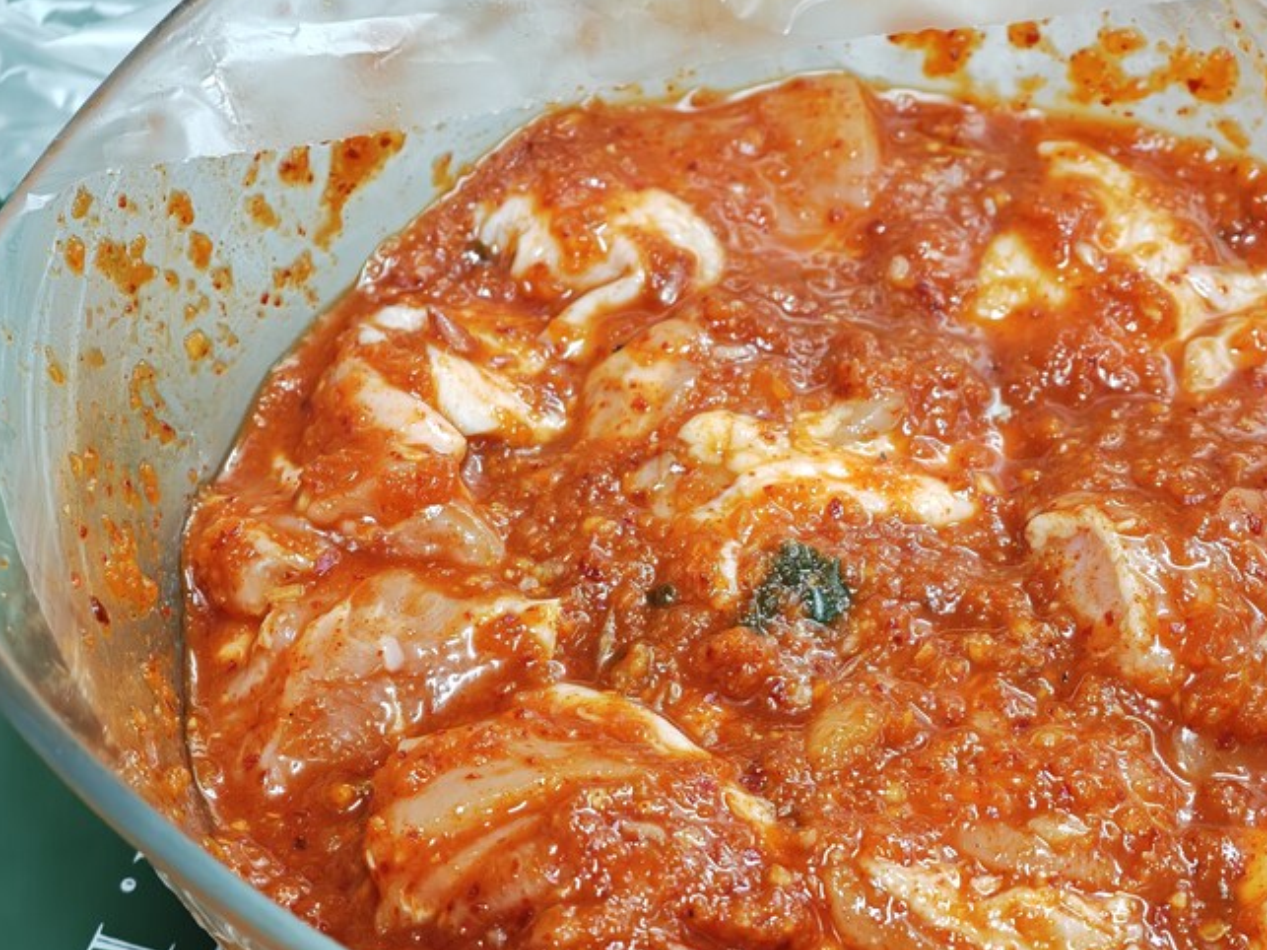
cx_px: 832
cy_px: 584
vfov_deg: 15.1
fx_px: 3586
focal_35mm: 98
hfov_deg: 20.0
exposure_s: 1/120
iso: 800
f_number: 1.8
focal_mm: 11.5
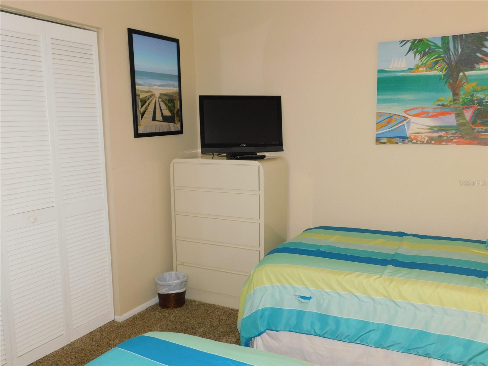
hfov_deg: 60.0
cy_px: 183
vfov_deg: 46.8
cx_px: 244
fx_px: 423
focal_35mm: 30
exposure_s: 1/30
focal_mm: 5.3
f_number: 3.2
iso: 200
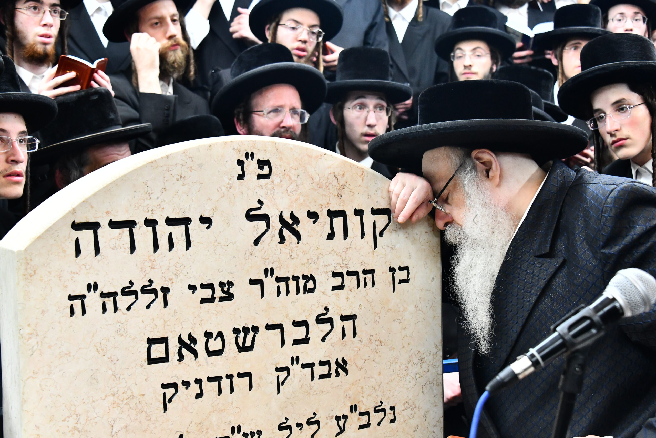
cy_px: 219
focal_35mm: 50
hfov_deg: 39.6
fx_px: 911
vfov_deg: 27.0
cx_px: 328
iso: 3200
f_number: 5.6
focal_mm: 50
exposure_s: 1/80
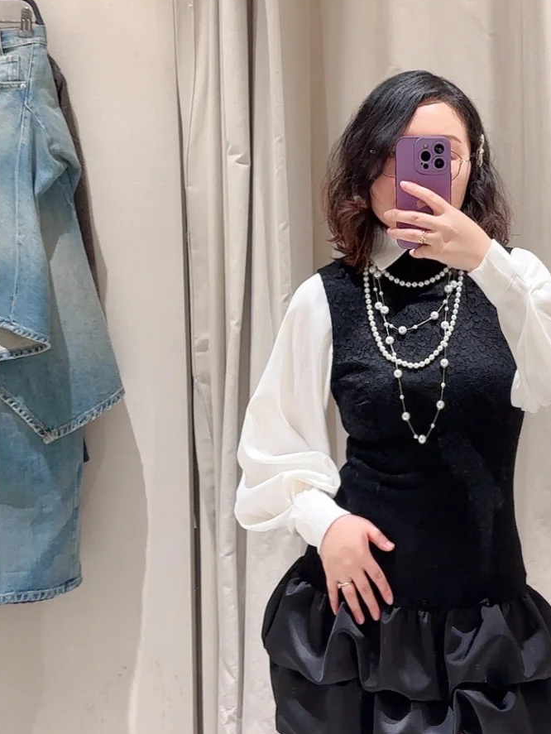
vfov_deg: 32.1
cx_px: 441
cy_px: 299
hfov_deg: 24.1
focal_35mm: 60
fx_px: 1272
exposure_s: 1/100
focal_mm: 6.86
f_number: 1.78
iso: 200
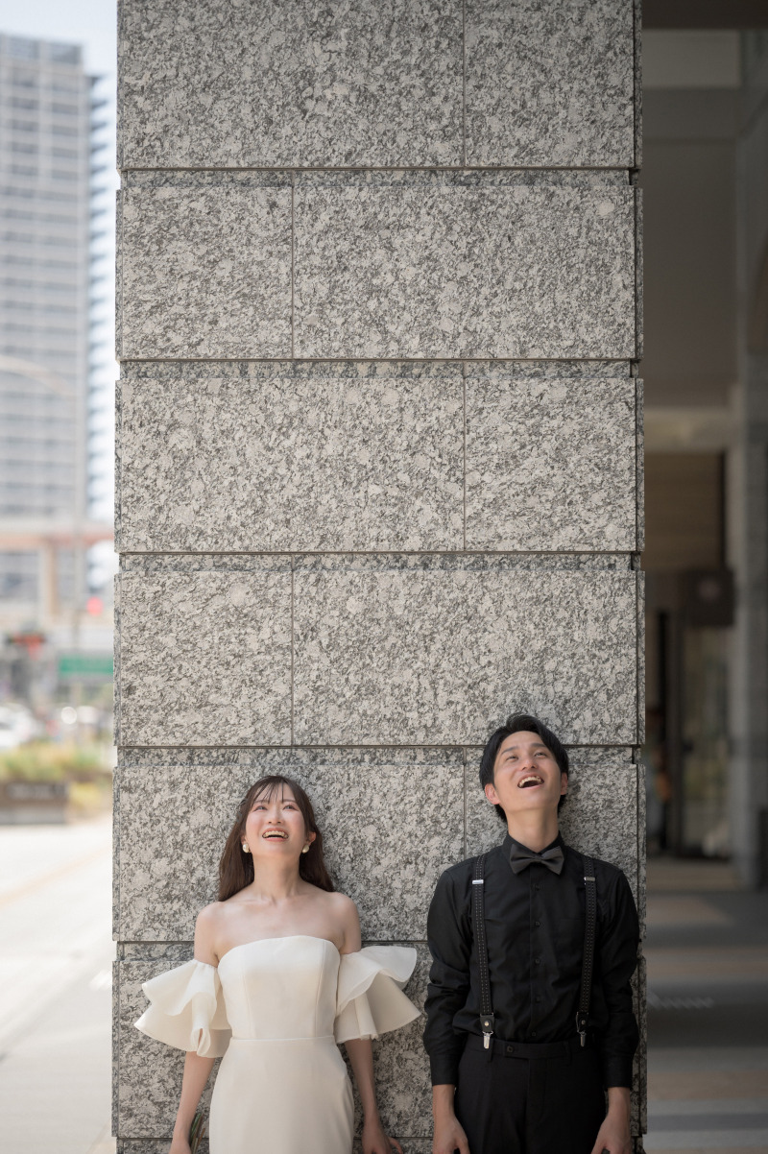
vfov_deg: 23.9
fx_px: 2723
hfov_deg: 16.1
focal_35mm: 85
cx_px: 384
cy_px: 577
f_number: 2
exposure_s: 1/2500
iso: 100
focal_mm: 85
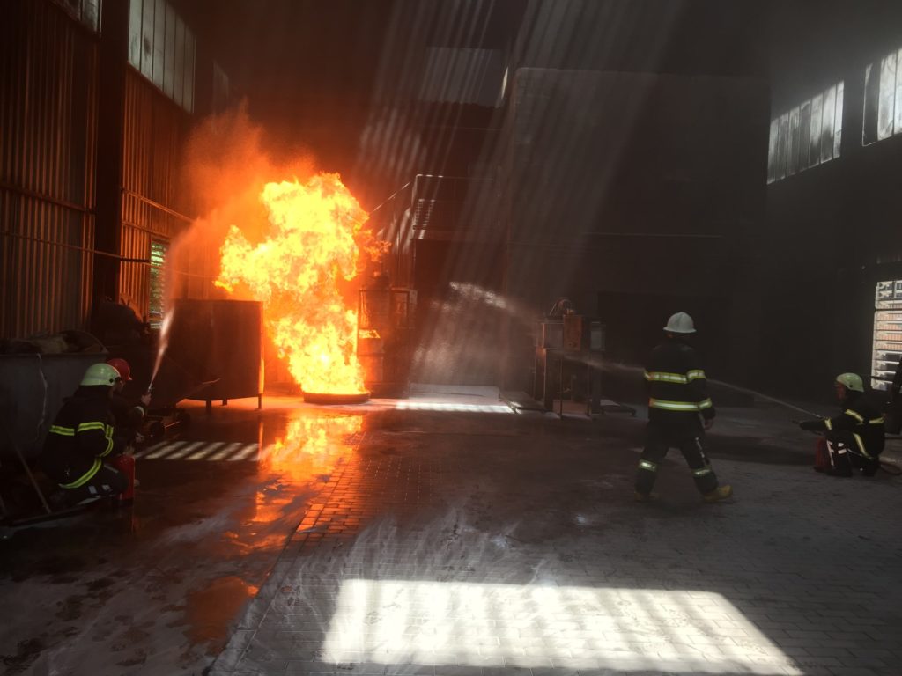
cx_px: 451
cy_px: 338
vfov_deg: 48.2
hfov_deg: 61.7
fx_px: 756
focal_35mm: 29
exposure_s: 1/120
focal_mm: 4.15
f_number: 2.2
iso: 40
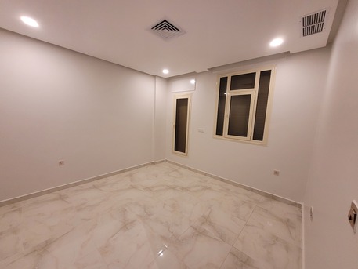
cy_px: 134
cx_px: 179
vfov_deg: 89.9
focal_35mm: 13
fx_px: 134
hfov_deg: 106.2
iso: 320
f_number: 2.2
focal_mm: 1.74
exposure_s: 1/50
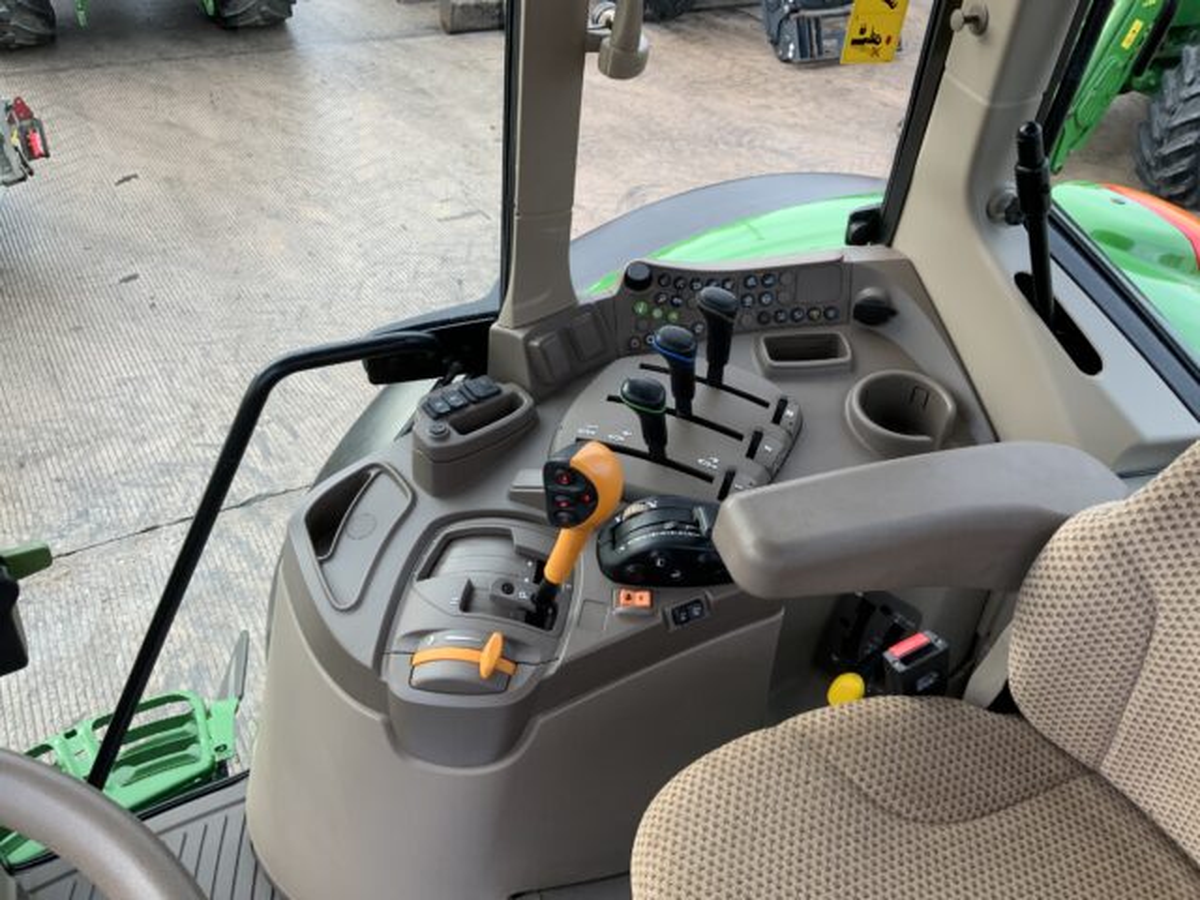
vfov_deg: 48.2
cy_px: 450
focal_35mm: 29
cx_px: 600
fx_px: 1005
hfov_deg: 61.7
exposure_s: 1/122
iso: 40
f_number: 1.8
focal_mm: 3
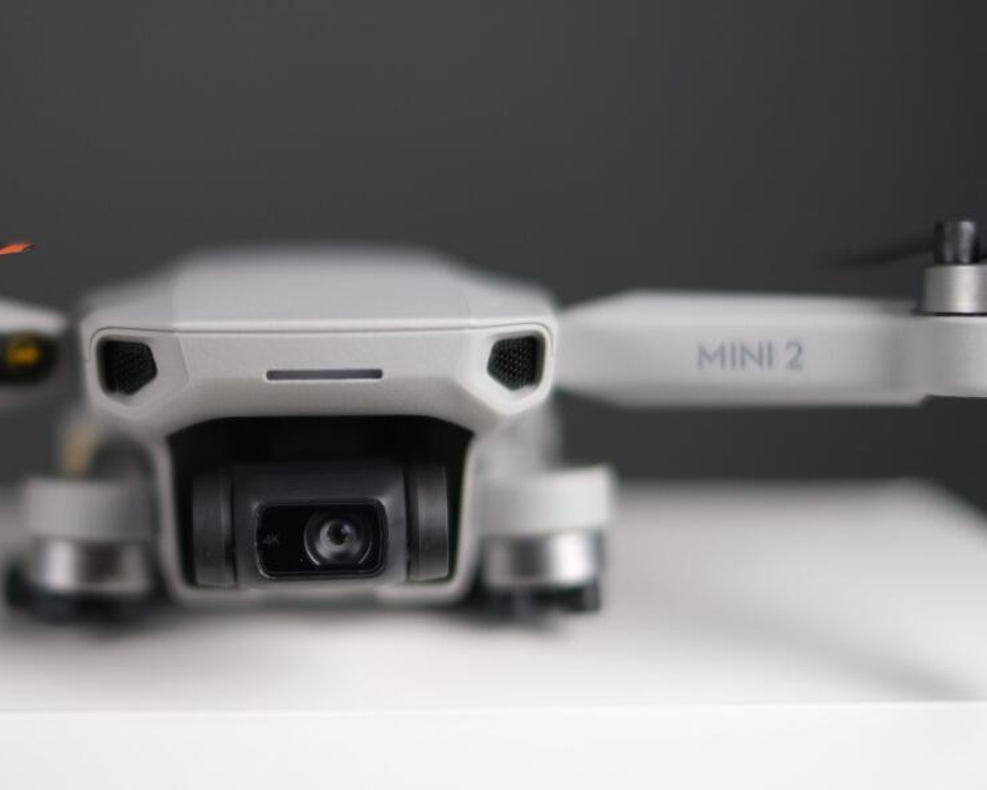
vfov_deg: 19.2
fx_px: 2337
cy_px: 402
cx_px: 310
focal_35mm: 80
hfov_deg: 23.7
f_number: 1.4
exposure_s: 1/125
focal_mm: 35
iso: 250
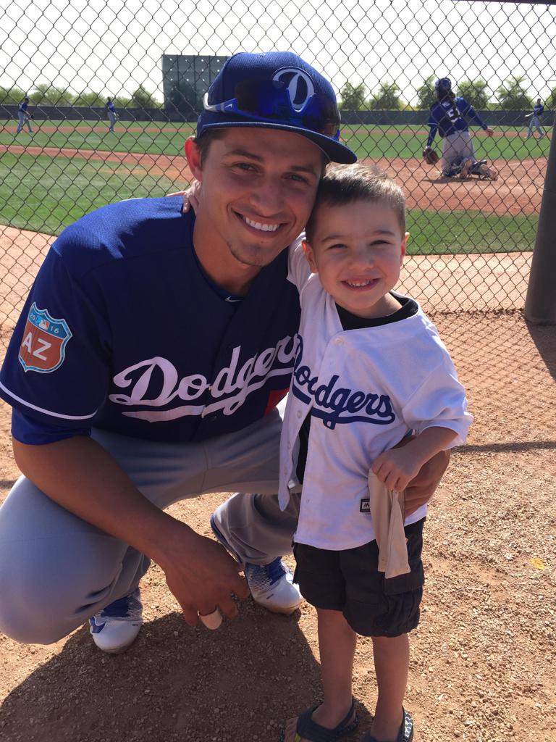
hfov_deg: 48.2
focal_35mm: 29
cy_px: 371
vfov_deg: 61.7
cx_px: 278
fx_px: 621
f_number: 2.2
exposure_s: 1/842
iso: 32
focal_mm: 4.15
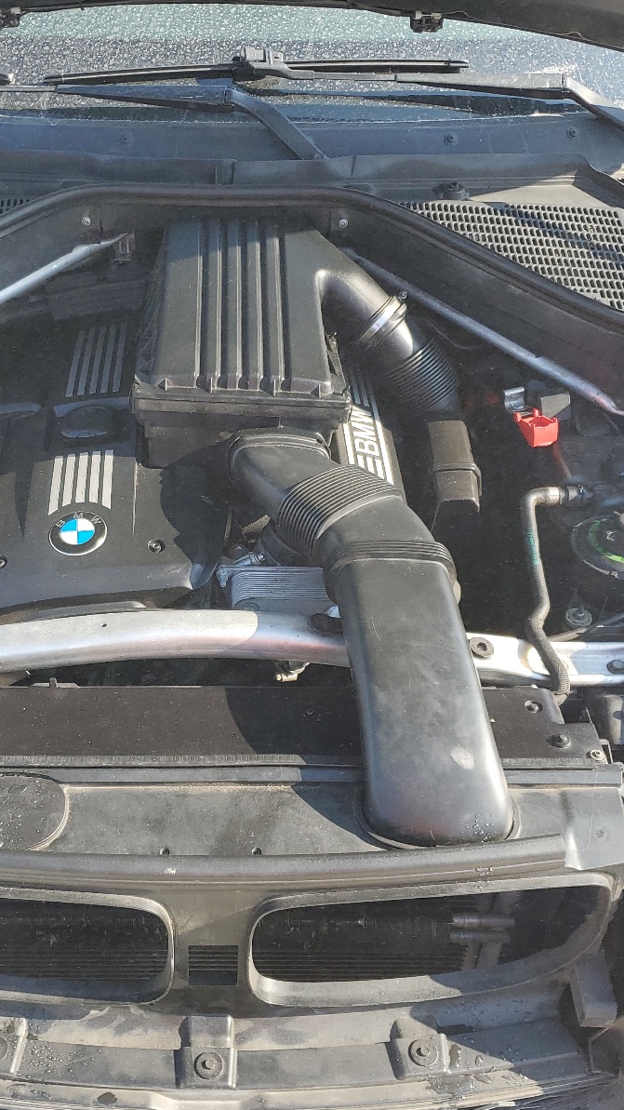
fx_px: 1118
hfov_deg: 30.9
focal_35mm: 38
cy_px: 555
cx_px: 197
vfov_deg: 52.8
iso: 50
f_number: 1.5
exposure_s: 1/667
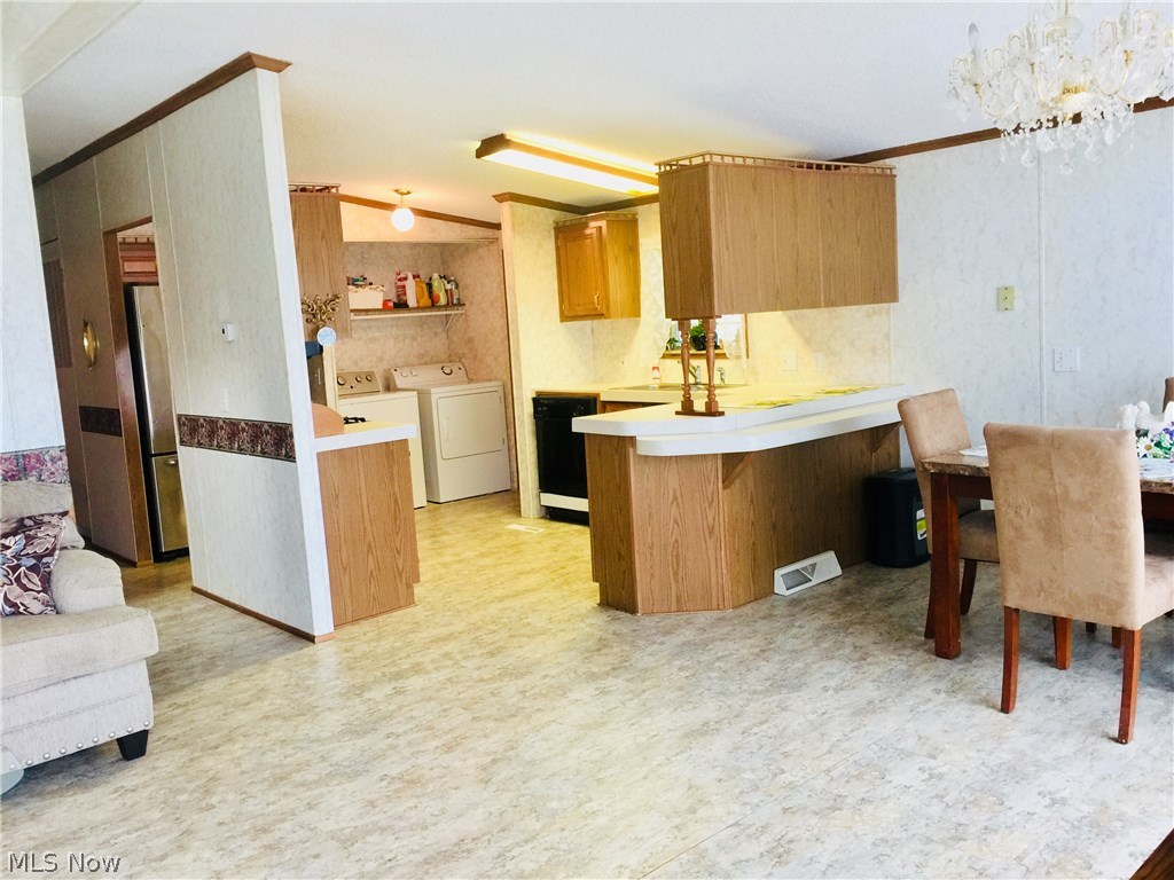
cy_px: 440
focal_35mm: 29
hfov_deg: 61.7
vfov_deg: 48.2
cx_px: 587
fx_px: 984
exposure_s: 1/15
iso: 50
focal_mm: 4.15
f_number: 2.2
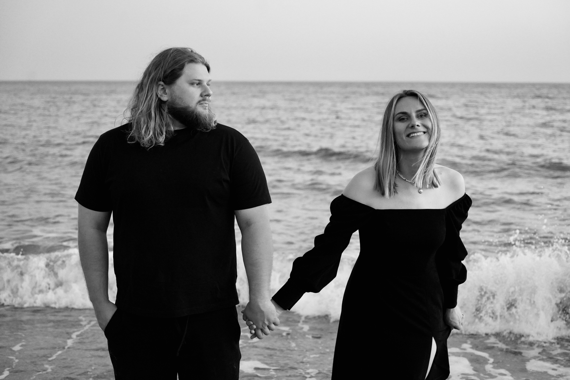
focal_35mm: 55
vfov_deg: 24.6
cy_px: 190
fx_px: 871
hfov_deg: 36.2
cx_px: 285
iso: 8000
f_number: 4
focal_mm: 55
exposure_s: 1/160
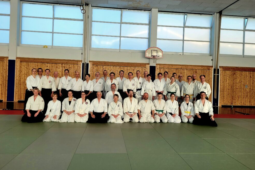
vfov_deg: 46.3
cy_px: 78
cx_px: 129
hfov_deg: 65.5
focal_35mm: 28
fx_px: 198
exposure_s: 1/370
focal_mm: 5.4
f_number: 1.8
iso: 40
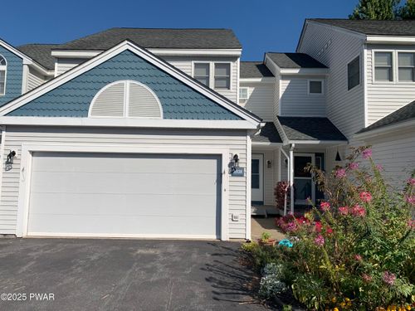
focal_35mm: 26
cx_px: 208
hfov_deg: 67.3
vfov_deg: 53.1
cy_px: 156
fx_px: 312
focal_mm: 4.25
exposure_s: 1/5128
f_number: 1.8
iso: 25
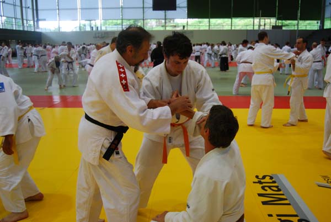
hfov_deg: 55.0
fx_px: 318
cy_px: 111
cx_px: 166
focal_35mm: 34
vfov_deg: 38.5
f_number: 3.8
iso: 200
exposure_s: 1/40
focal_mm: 23
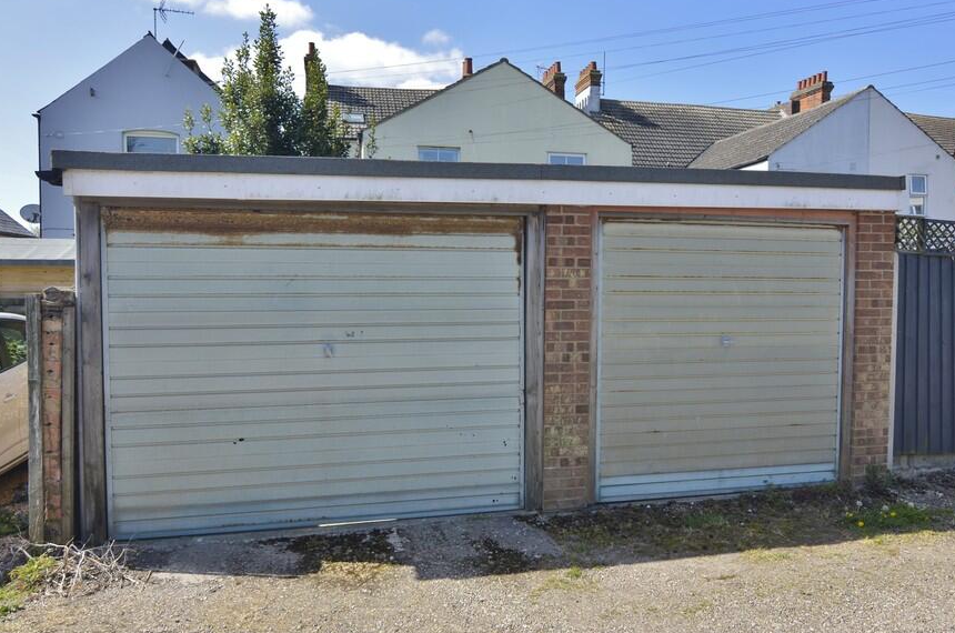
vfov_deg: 51.1
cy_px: 308
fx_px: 662
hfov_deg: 71.6
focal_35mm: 25
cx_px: 491
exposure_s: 1/250
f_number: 8
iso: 180
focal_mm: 14
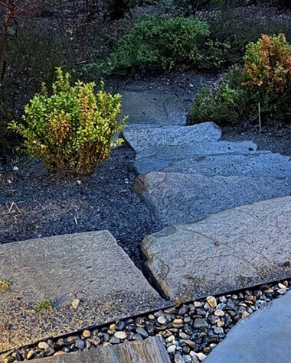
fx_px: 764
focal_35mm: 71
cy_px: 194
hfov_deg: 21.6
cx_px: 144
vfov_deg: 26.8
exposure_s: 1/9
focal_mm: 6.76
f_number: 1.78
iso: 2000
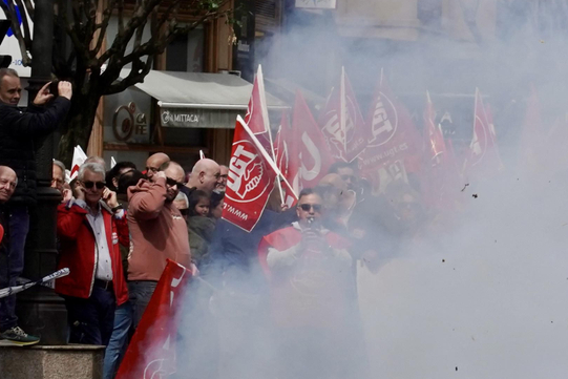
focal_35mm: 388
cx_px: 804
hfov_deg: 5.3
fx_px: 6123
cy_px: 231
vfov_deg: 3.5
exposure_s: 1/500
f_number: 18
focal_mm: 105
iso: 1000
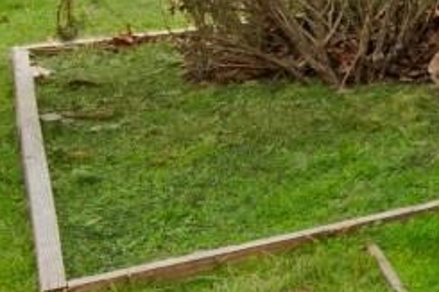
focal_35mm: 106
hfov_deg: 11.4
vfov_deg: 11.9
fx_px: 1292
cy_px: -240
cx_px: 1306
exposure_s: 1/200
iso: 100
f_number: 7.1
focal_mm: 11
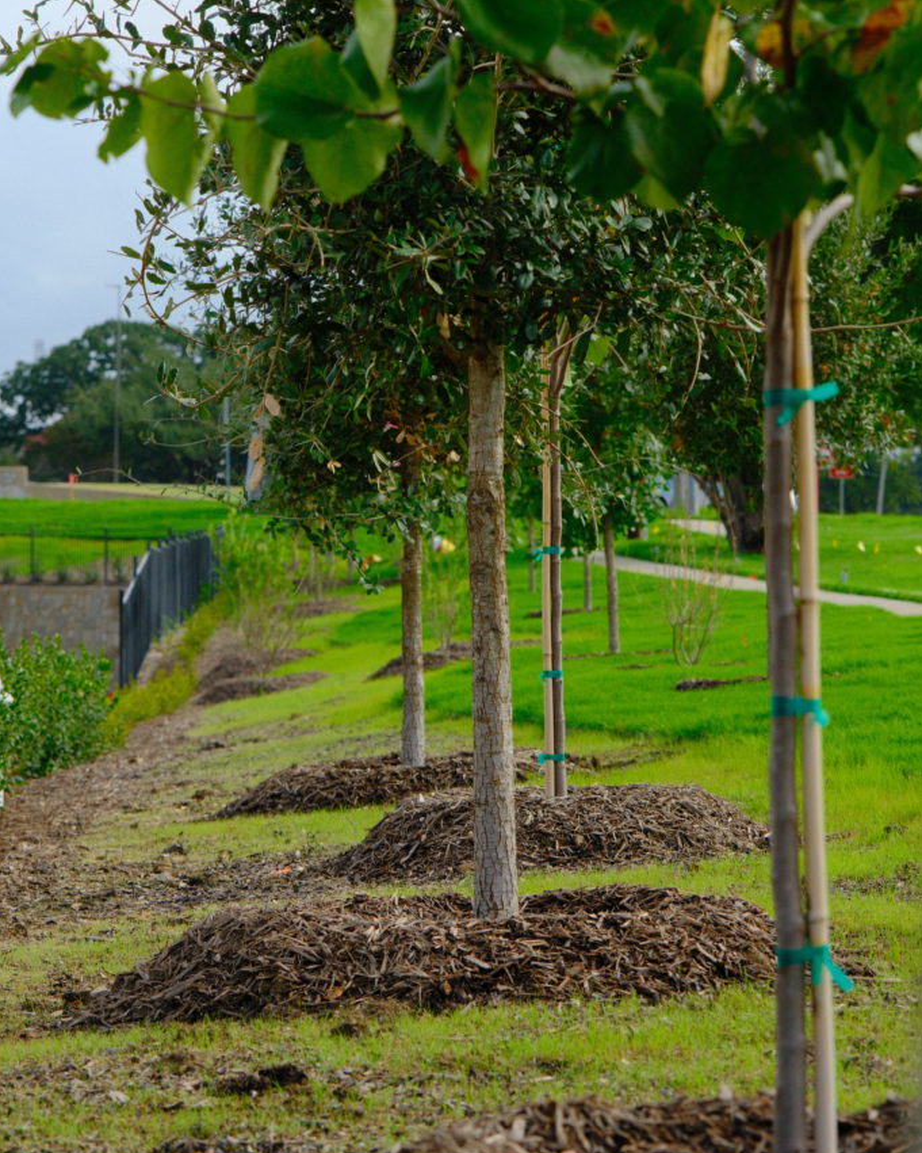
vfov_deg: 15.8
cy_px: 497
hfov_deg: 12.6
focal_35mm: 122
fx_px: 4161
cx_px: 461
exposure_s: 1/1300
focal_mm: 72.1
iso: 800
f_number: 5.6
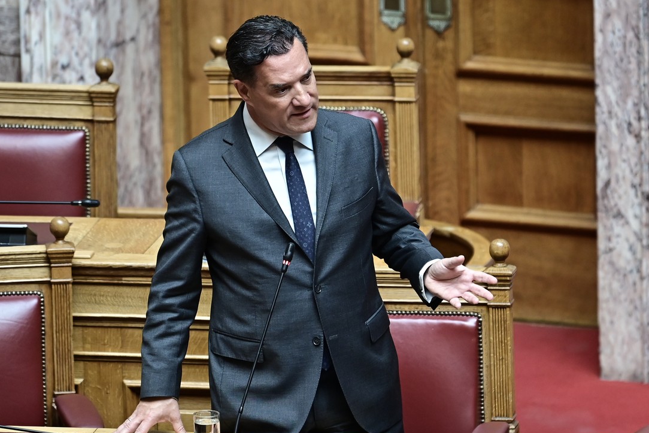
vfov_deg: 4.1
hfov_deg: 6.2
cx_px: 335
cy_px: 238
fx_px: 5986
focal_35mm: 332
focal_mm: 200
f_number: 2.8
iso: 1000
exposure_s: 1/400
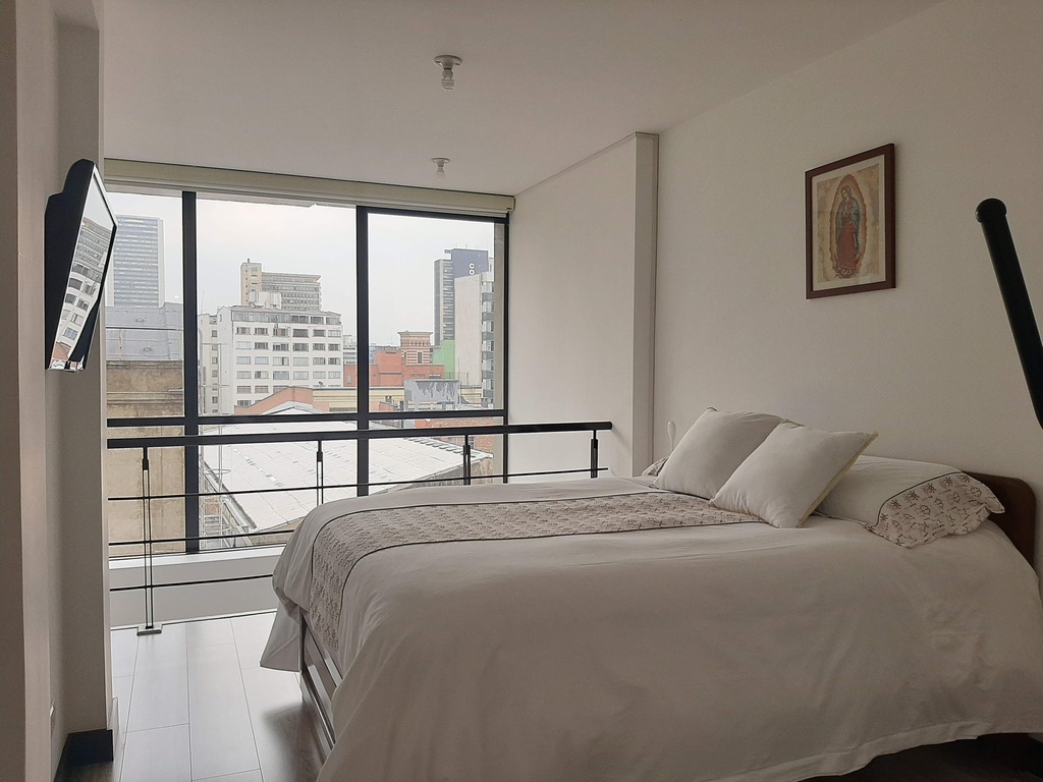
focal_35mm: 27
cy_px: 391
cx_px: 522
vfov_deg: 51.4
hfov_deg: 65.3
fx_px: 814
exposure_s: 1/346
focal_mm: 3.93
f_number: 1.7
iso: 40
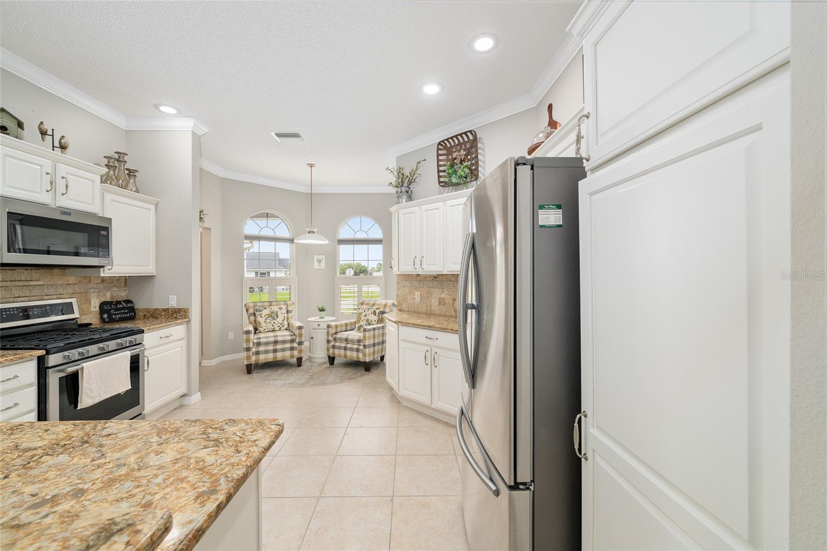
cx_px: 414
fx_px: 322
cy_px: 276
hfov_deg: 104.3
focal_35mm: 14
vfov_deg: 81.2
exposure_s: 1/30
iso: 400
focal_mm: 14
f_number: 8
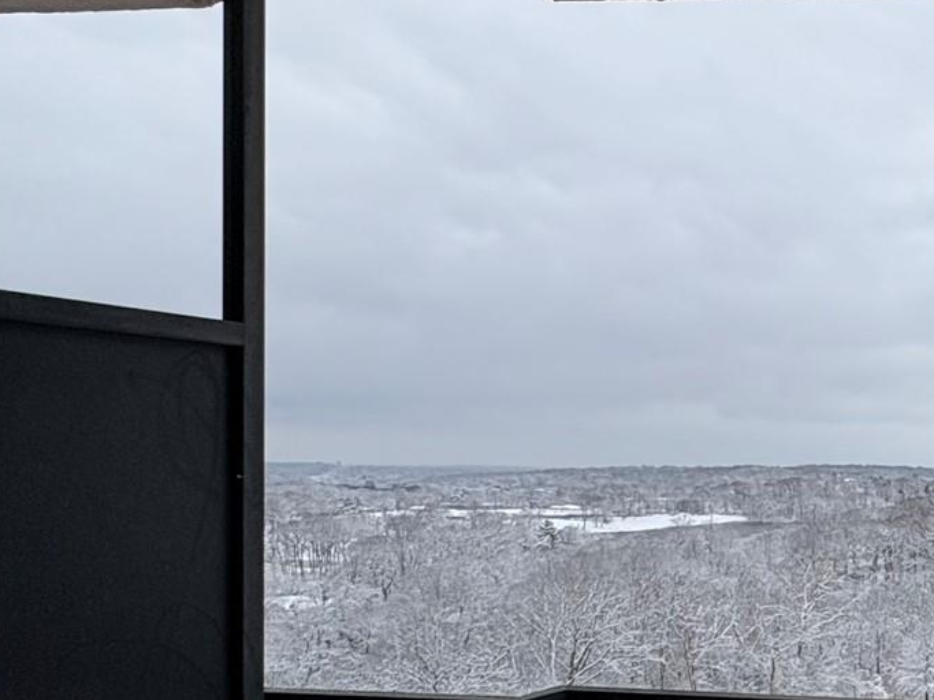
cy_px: 496
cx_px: 1210
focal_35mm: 42
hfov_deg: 33.2
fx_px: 1133
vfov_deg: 33.9
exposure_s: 1/1395
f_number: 2.2
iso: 50
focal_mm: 2.22
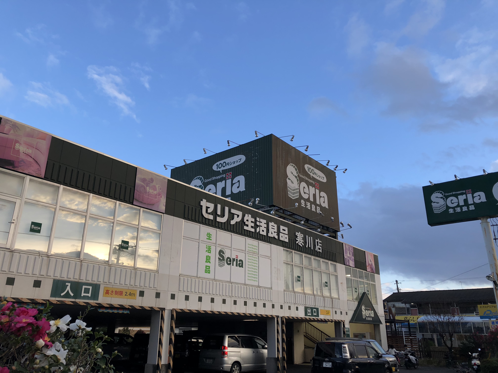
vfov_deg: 49.7
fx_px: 403
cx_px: 249
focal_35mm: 28
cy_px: 186
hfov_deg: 63.4
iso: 20
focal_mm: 3.99
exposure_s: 1/348
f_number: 1.8
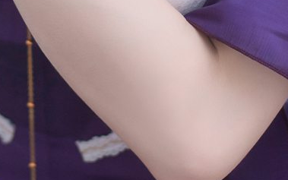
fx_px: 2057
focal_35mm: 262
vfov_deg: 4.9
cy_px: -207
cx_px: 71
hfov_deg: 8.0
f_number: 2.5
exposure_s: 1/200
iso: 200
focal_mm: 50
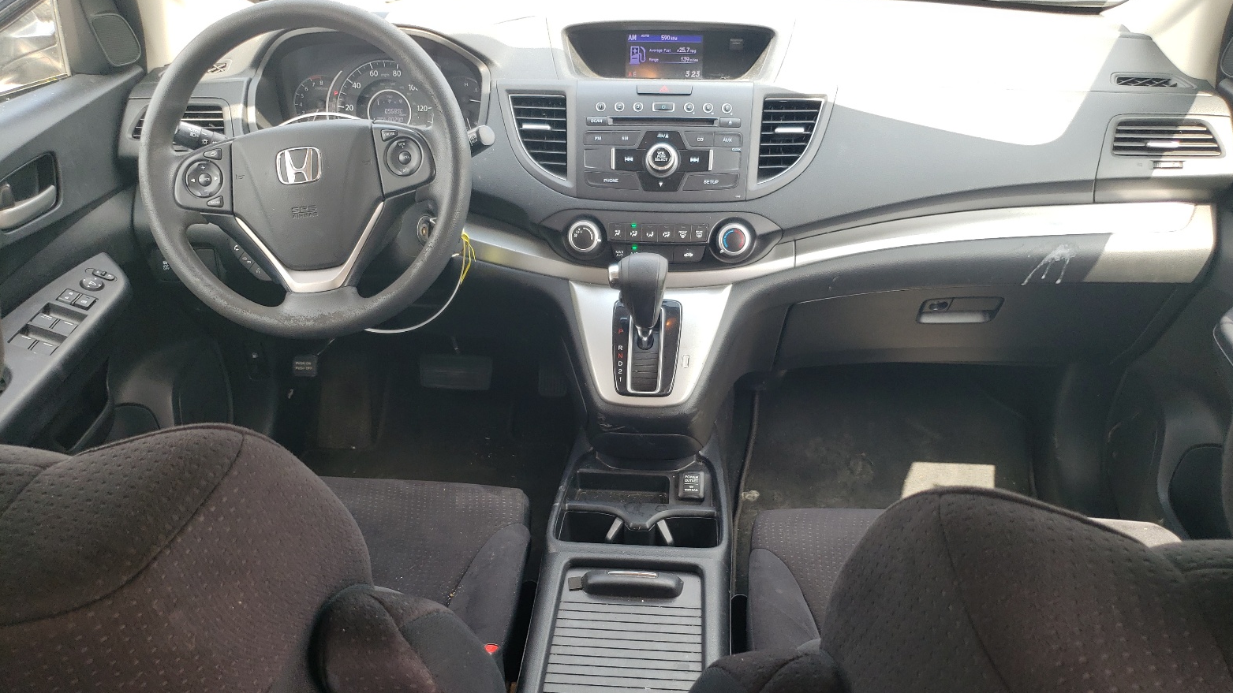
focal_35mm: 29
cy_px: 419
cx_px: 630
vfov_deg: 40.0
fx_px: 948
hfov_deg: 66.1
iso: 50
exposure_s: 1/169
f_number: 1.5
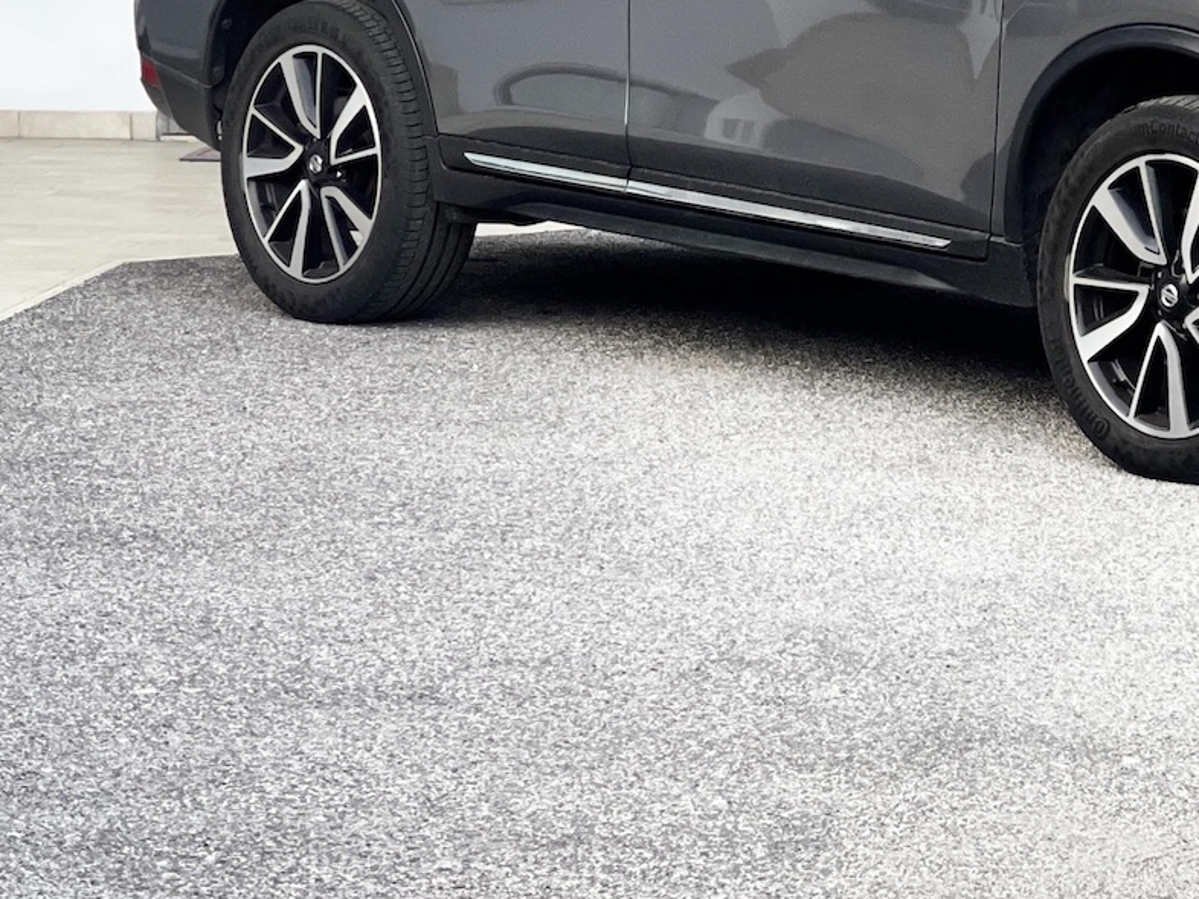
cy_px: 95
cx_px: 1099
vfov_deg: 11.6
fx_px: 4398
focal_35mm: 127
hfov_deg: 15.3
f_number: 2.2
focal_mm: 7.5
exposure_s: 1/121
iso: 80
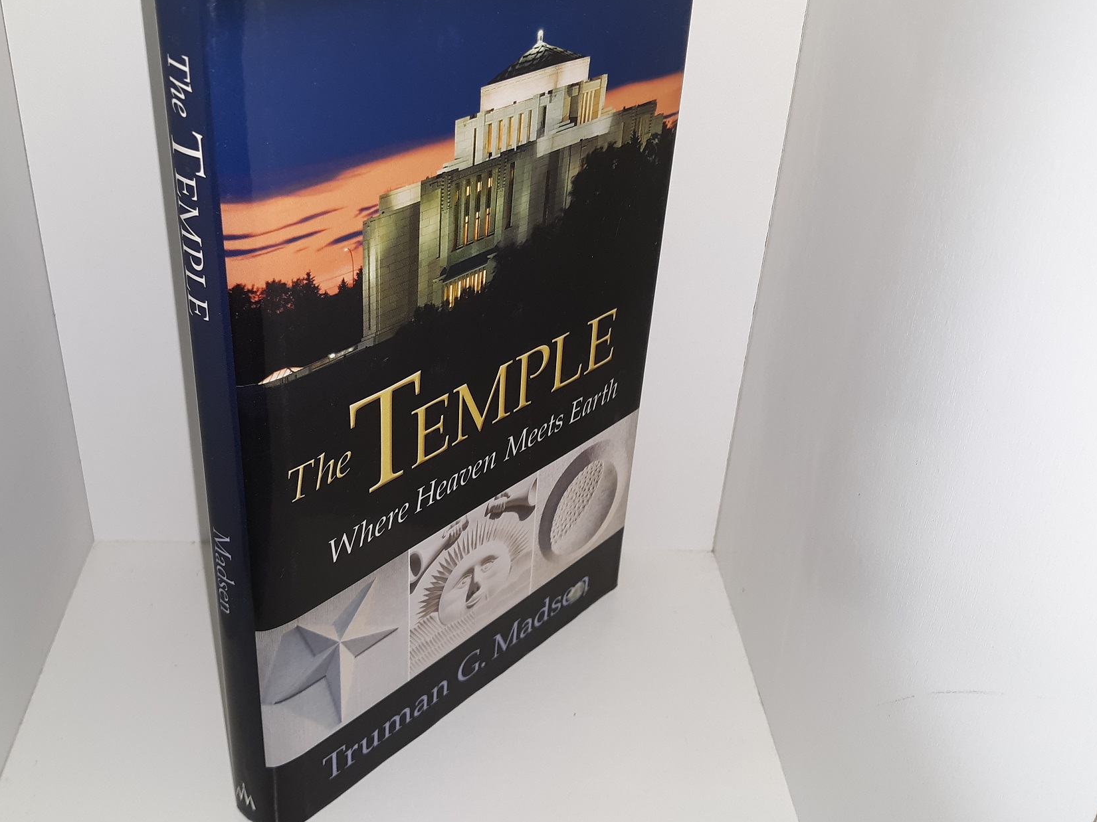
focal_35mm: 35
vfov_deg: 40.6
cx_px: 429
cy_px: 369
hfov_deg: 52.2
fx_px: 1109
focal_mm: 3.7
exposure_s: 1/120
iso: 40
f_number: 1.7
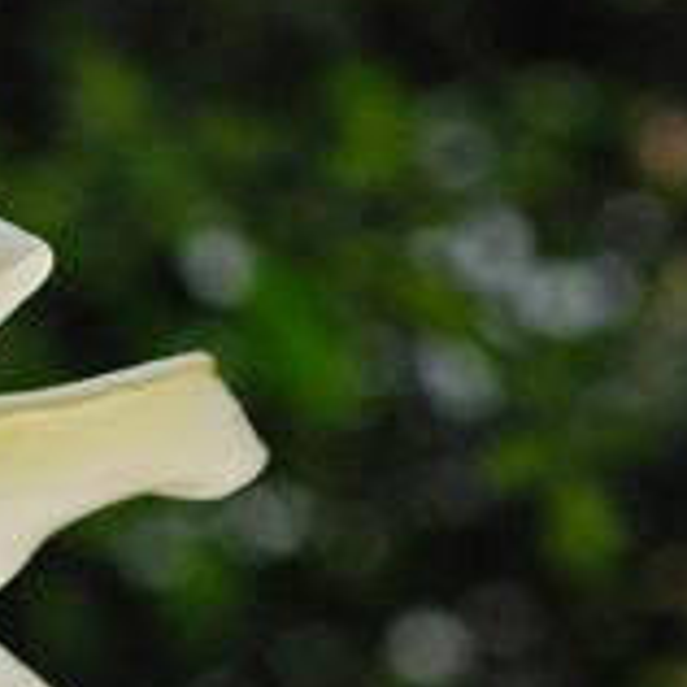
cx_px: -196
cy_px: 804
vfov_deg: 5.6
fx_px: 6983
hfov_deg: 5.6
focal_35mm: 311
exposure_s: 1/2000
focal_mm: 60
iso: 800
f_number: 9
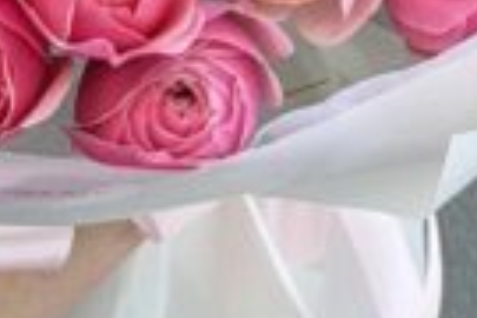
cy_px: -544
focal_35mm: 380
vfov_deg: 3.5
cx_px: 14
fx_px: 5035
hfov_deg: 5.4
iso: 80
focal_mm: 6.76
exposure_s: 1/319
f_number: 1.78
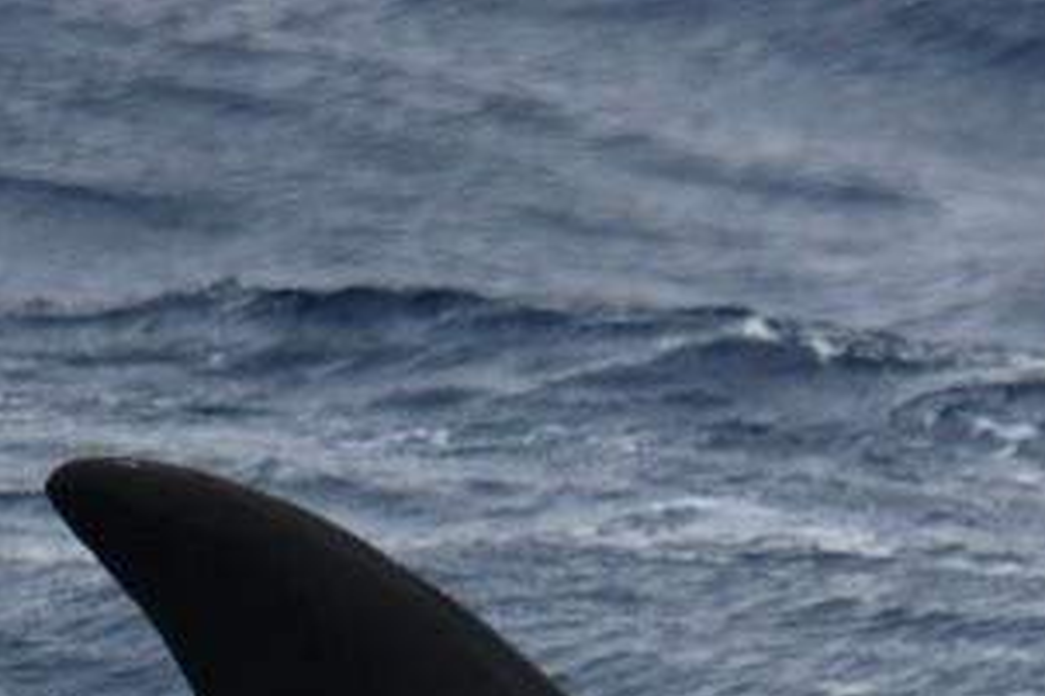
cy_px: 532
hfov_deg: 1.9
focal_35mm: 1113
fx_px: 32289
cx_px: 1211
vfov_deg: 1.2
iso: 1000
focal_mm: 420
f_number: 6
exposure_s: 1/8000
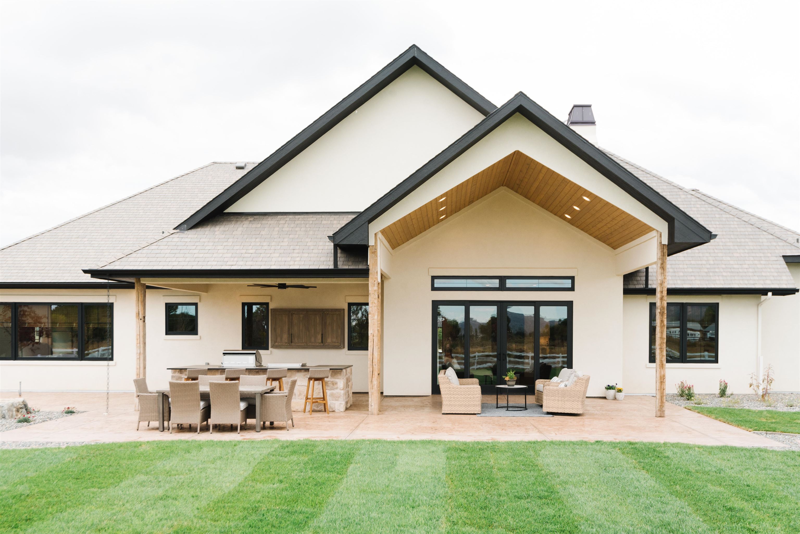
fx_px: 711
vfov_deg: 41.1
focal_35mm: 32
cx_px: 400
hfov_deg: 58.7
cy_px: 267
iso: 320
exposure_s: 1/250
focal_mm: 32
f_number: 9
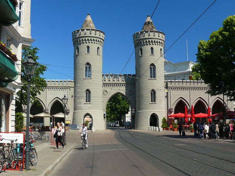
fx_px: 292
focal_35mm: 43
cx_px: 117
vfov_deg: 33.6
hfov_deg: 43.9
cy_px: 94
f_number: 4.5
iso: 100
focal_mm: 7.4
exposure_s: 1/200
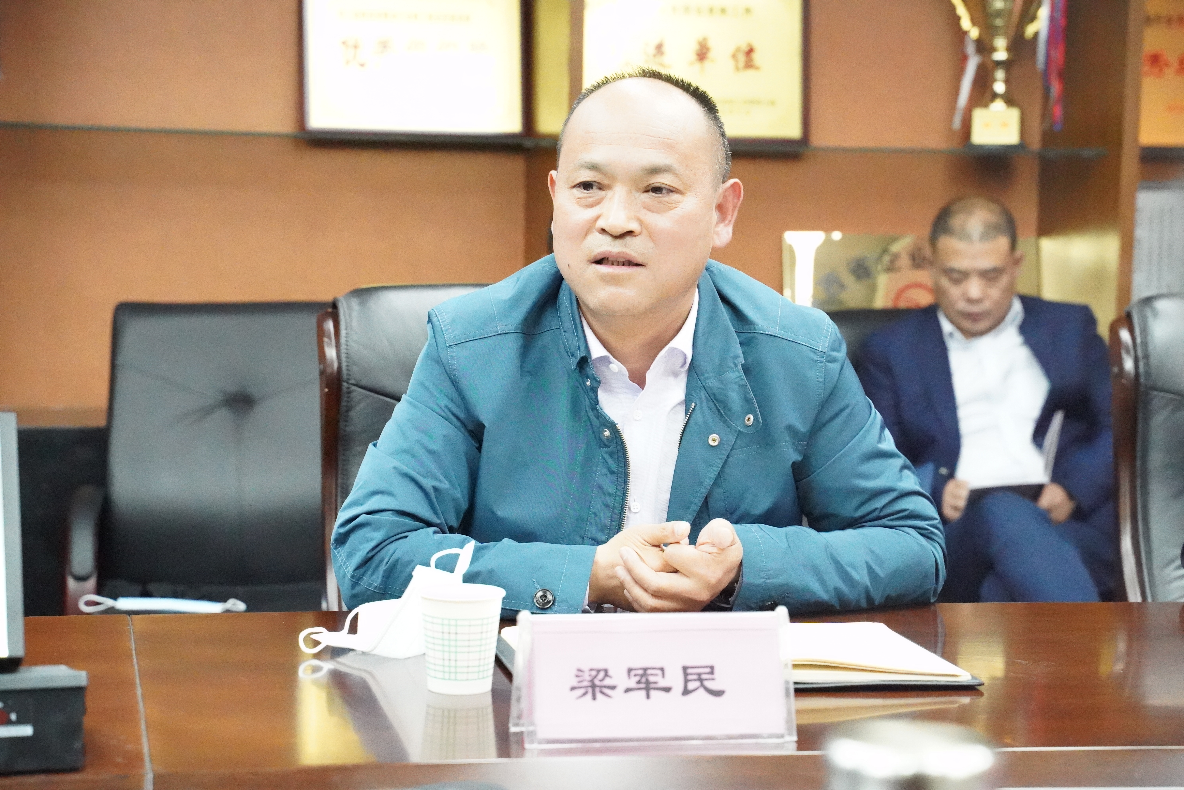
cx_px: 592
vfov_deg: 18.2
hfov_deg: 27.0
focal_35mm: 75
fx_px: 2466
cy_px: 395
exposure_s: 1/800
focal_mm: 75
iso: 40000
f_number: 5.6
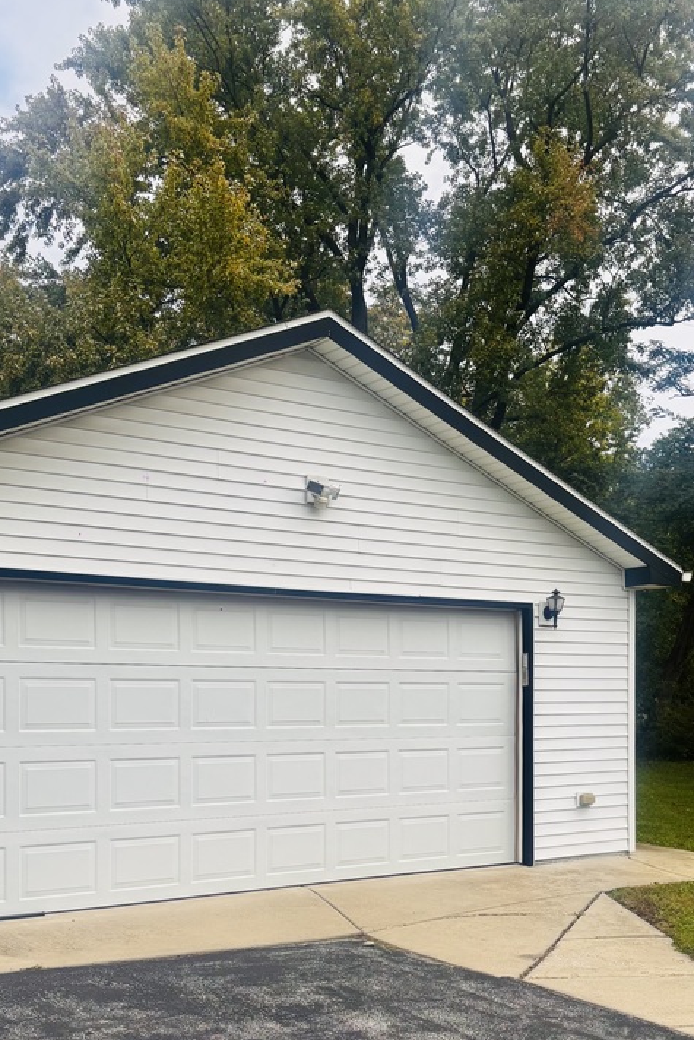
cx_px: 375
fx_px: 1185
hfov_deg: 32.6
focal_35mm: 41
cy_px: 714
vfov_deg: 46.5
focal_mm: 5.96
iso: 50
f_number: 1.6
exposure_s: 1/1590
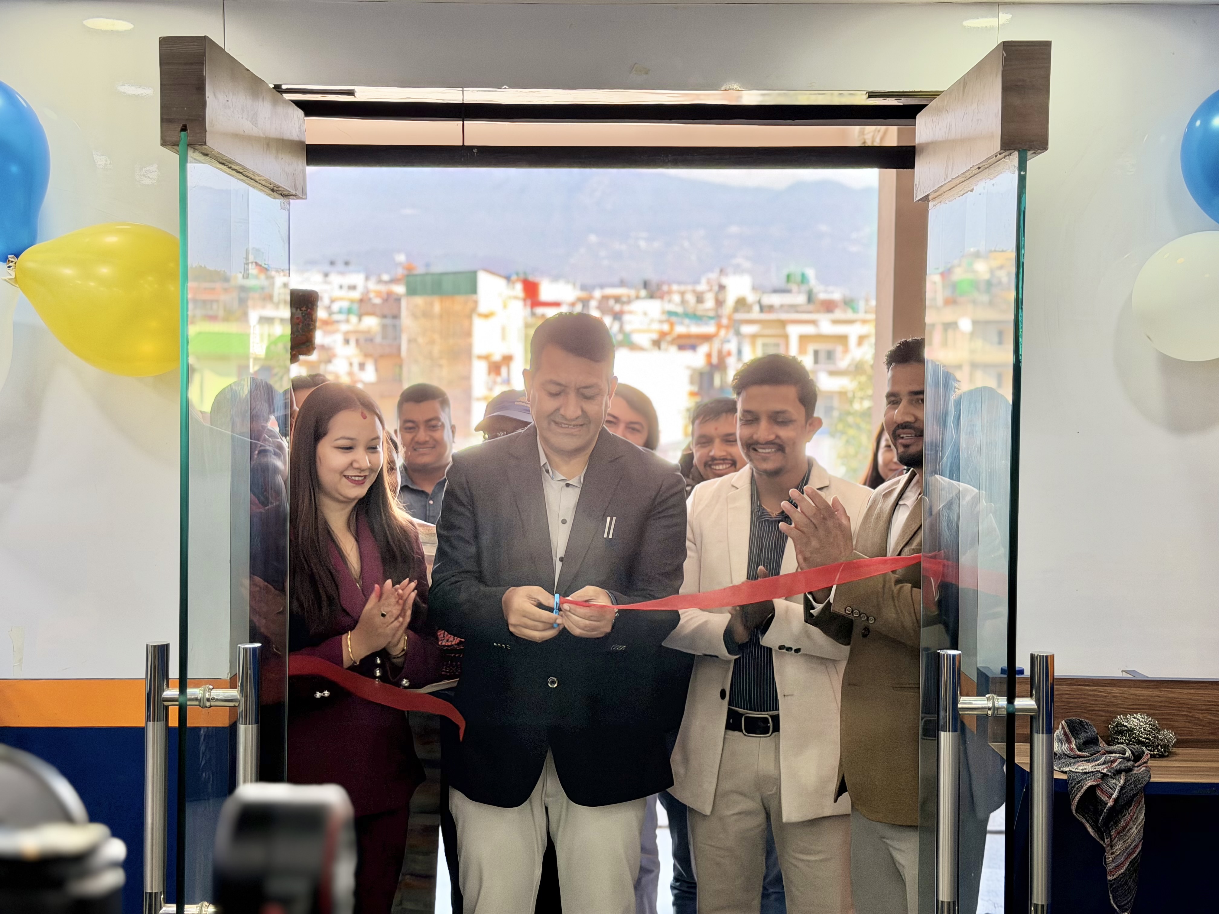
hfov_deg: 39.7
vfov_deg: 30.3
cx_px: 610
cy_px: 457
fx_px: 1690
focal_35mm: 48
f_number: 1.78
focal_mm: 6.76
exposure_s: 1/121
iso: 50
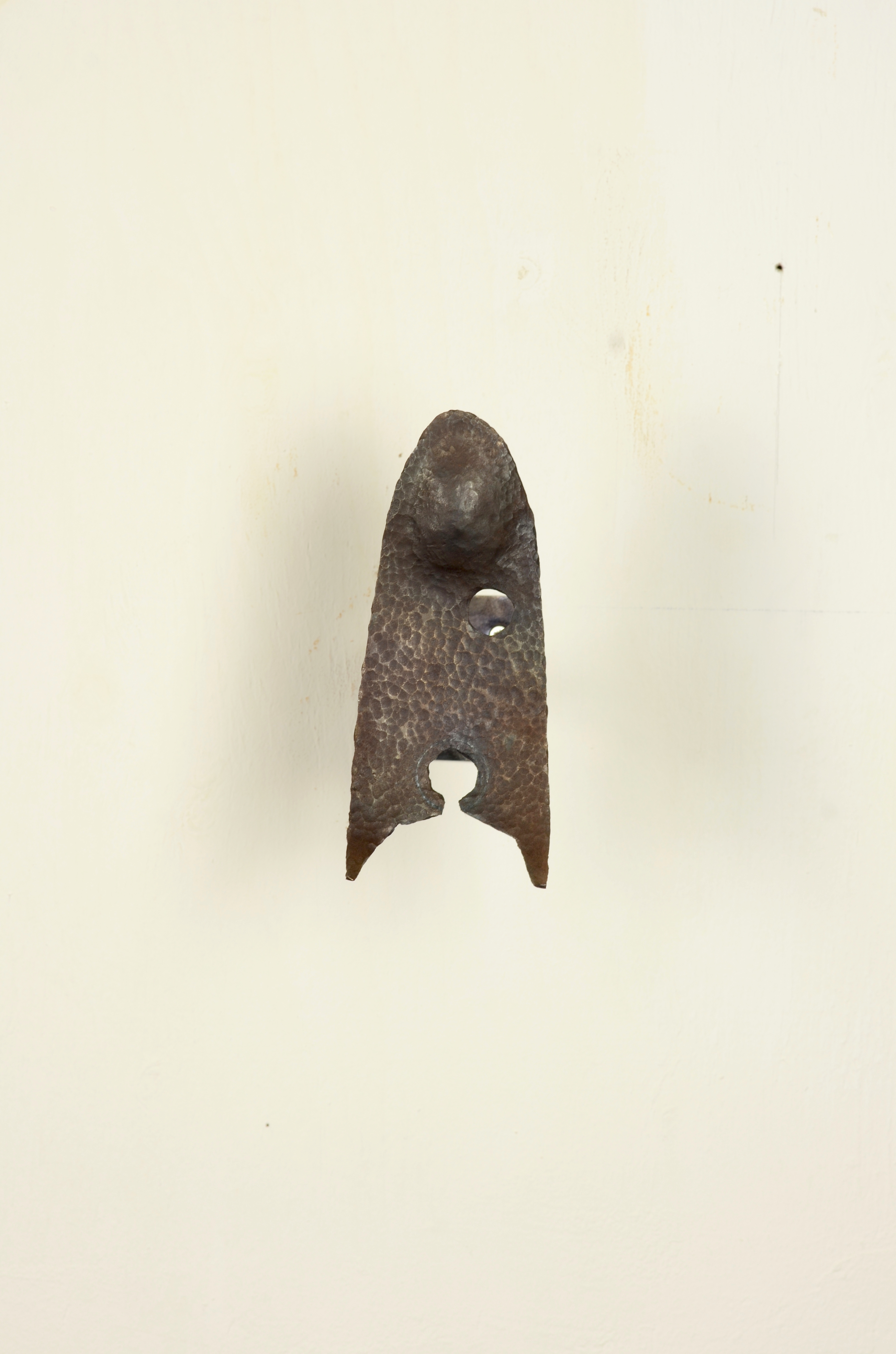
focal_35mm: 128
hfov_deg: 10.7
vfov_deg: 16.1
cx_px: 448
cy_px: 677
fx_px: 4781
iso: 160
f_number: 9
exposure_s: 1/6
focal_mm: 85
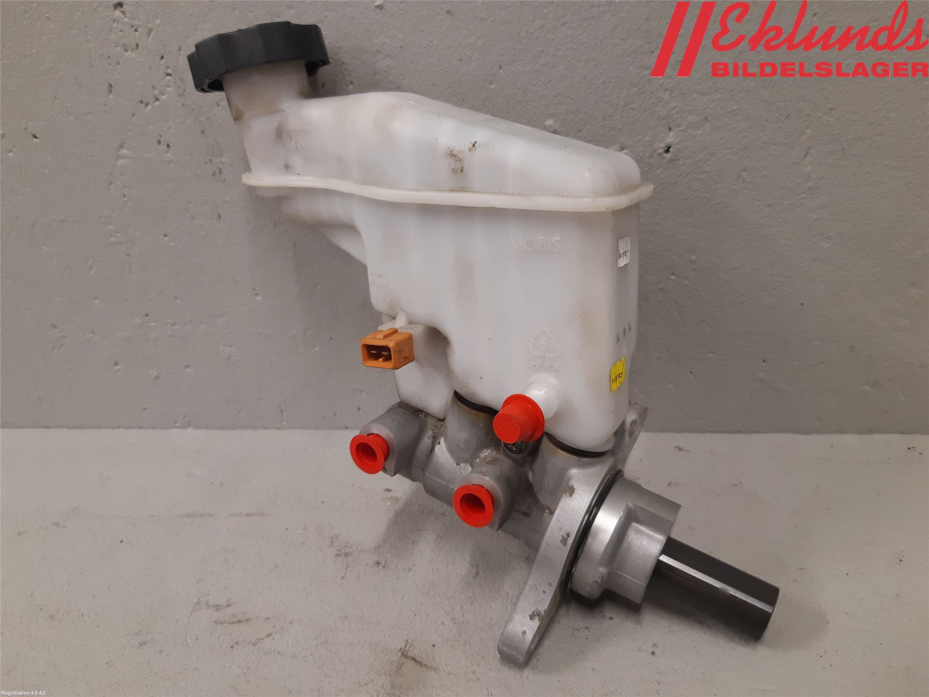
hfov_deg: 67.3
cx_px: 464
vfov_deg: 53.1
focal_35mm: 26
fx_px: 698
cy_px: 348
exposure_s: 1/60
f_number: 1.7
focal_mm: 3.93
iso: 125
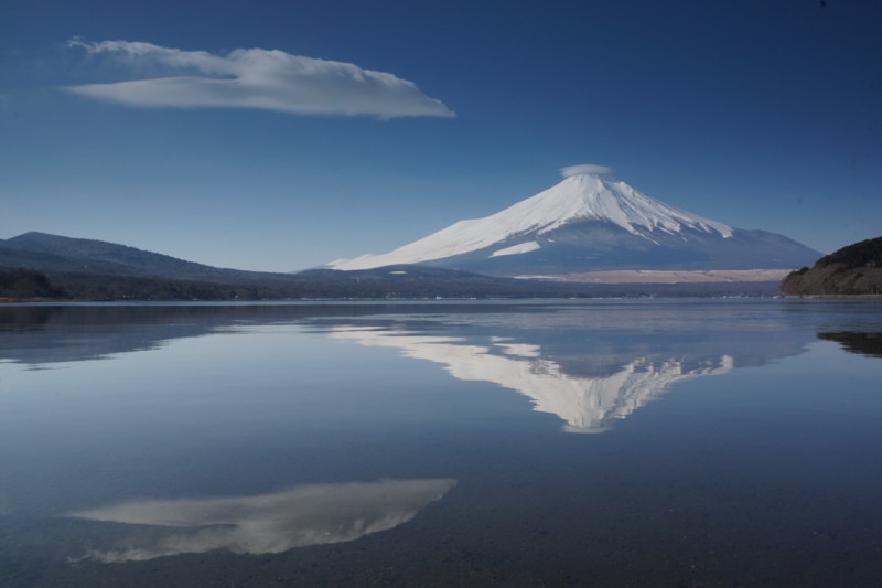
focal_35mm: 30
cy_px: 294
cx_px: 441
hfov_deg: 61.9
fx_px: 735
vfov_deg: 43.6
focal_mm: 20
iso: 200
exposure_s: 1/100
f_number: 22
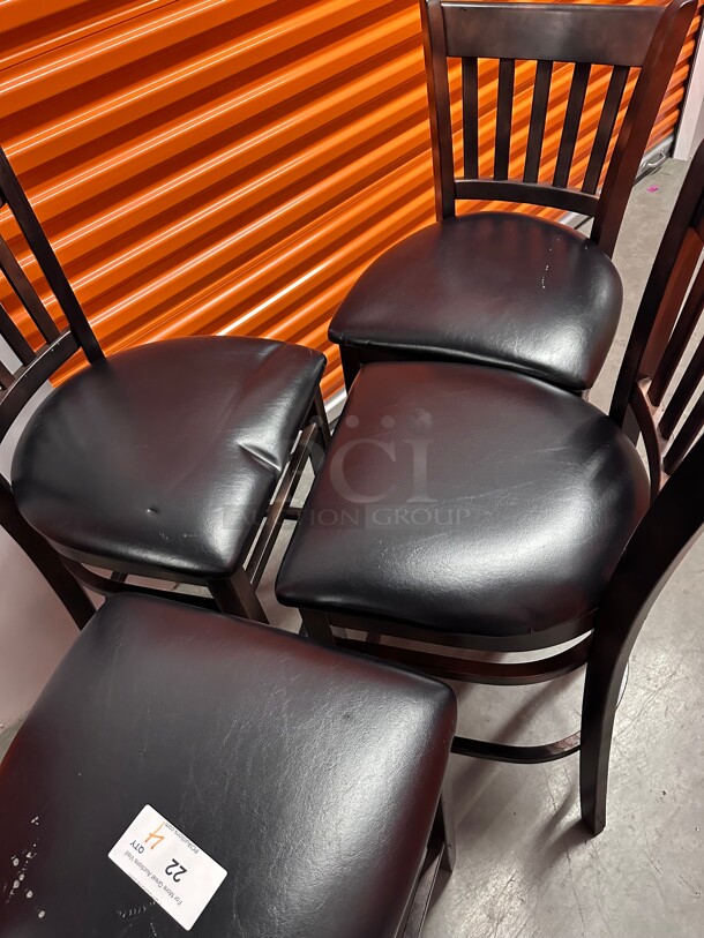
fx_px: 651
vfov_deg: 71.6
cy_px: 469
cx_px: 352
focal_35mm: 24
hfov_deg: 56.8
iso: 640
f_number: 1.78
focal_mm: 6.86
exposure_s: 1/60
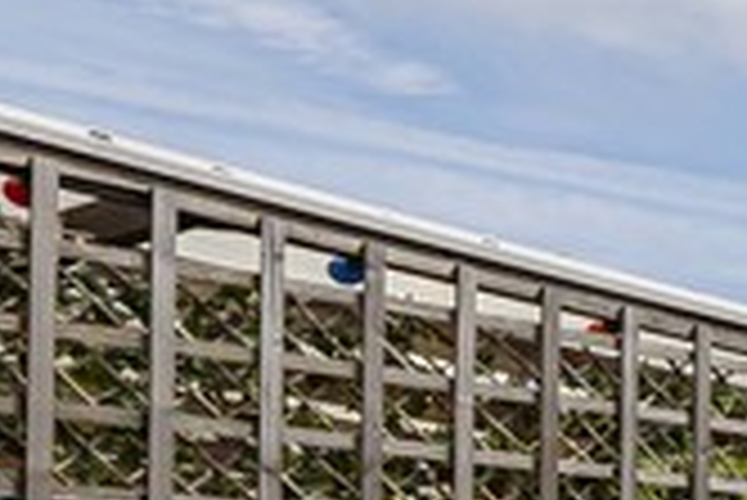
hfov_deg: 14.0
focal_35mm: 74
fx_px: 1537
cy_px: 691
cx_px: 1917
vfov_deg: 17.1
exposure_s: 1/800
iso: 320
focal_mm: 12
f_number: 9
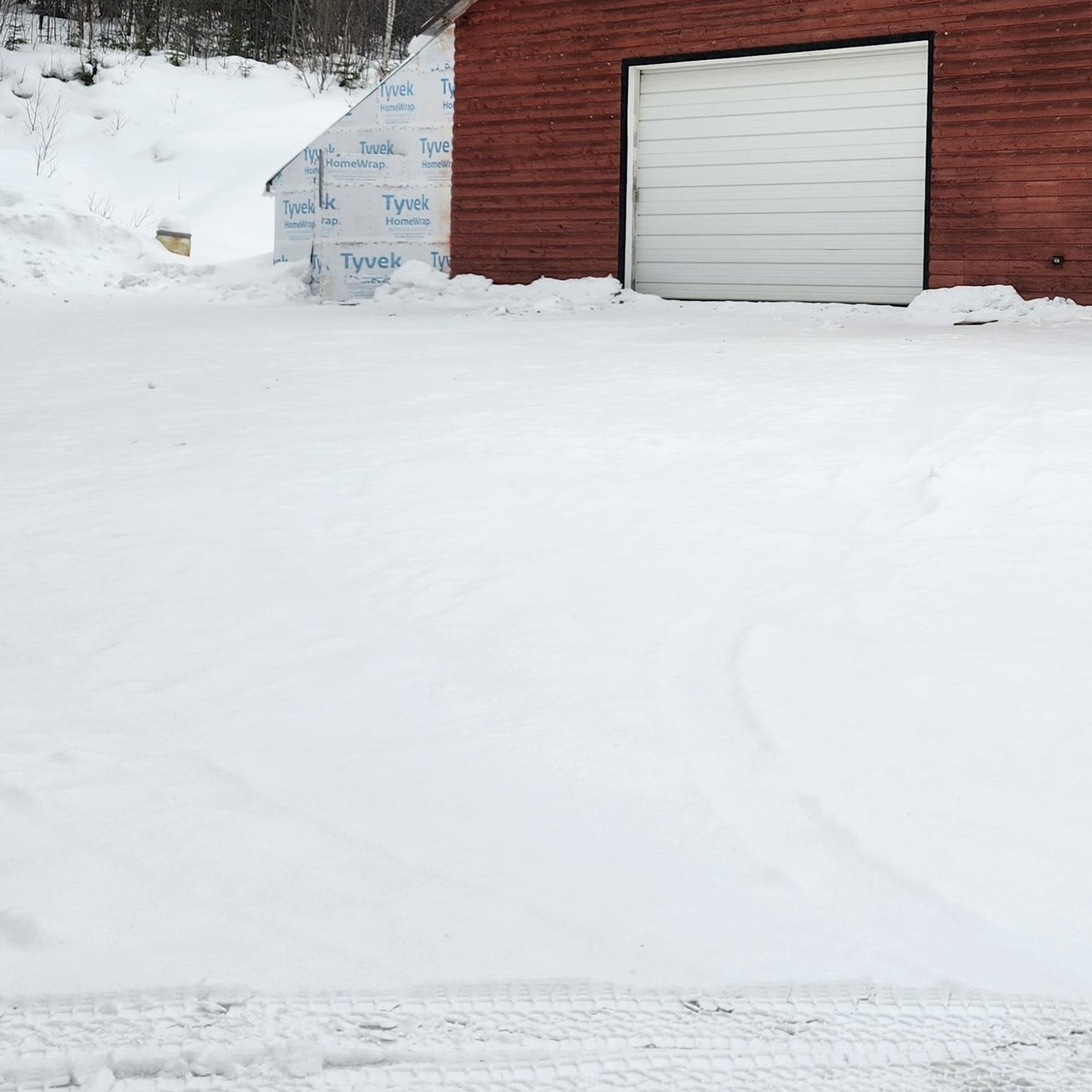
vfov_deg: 35.1
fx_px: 1677
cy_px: 248
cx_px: 944
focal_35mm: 47
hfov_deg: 34.4
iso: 25
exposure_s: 1/184
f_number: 1.8
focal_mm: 5.54
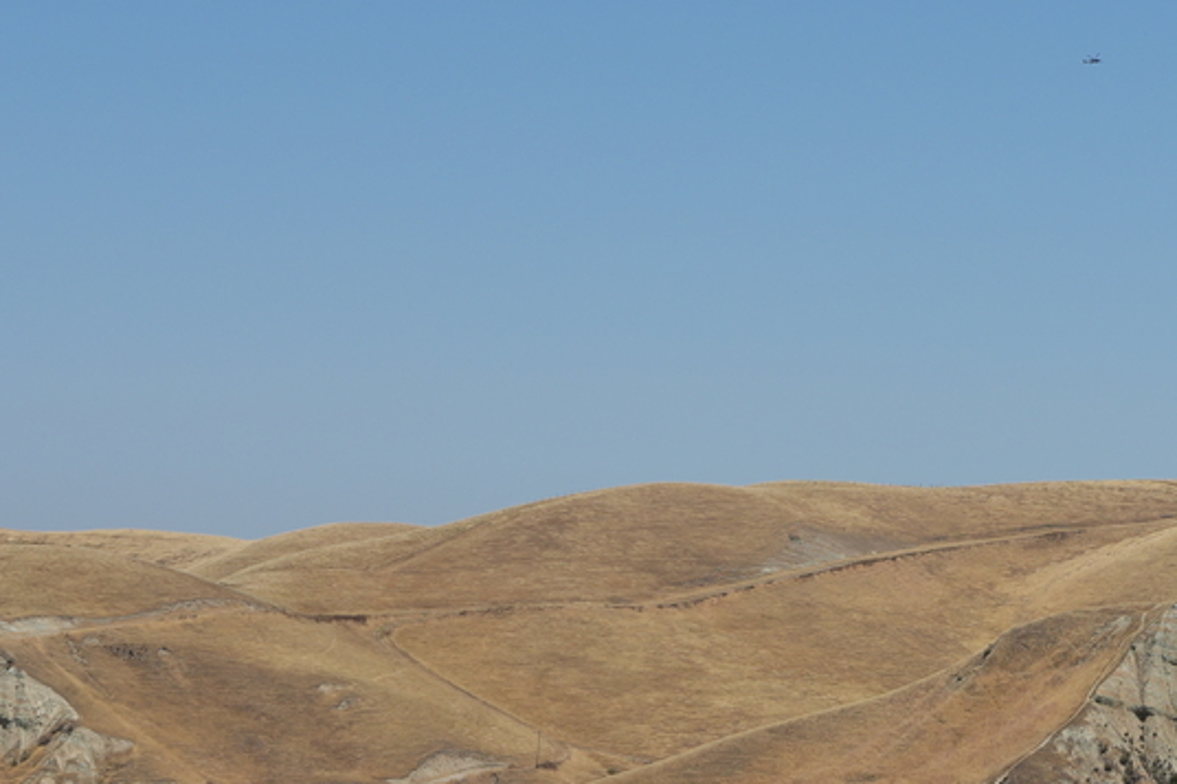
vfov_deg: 10.3
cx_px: 1067
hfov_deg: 15.2
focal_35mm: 133
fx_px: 4347
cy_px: 499
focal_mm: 33
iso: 100
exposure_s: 1/3200
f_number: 2.8
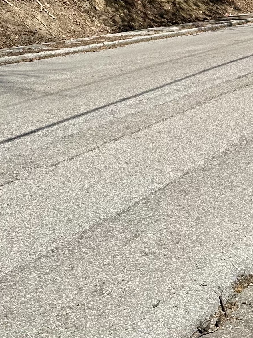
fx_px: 799
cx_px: 307
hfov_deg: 17.2
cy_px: -120
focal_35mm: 82
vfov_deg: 21.3
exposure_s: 1/4348
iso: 80
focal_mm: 6.86
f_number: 1.78
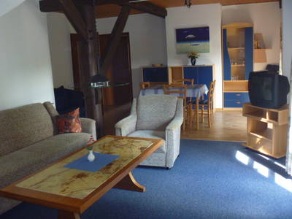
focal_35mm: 35
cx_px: 146
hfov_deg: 52.6
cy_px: 110
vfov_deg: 40.7
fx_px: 295
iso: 320
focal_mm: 6.3
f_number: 3.5
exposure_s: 1/30
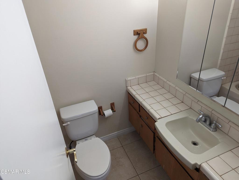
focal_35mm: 24
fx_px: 166
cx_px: 120
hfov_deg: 71.5
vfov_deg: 56.9
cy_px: 90
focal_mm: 6.81
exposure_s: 1/24
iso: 76
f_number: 1.85
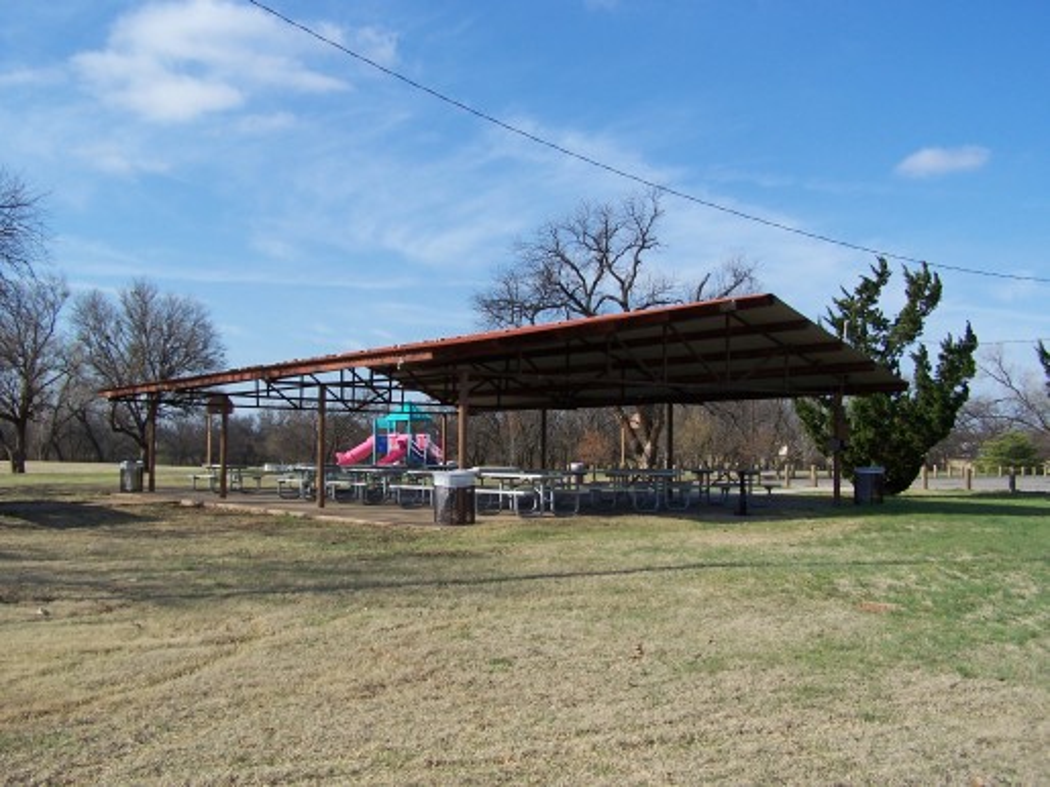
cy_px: 394
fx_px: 1152
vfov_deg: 37.7
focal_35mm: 38
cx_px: 525
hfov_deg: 49.0
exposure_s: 1/750
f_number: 4
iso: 80
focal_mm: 6.3
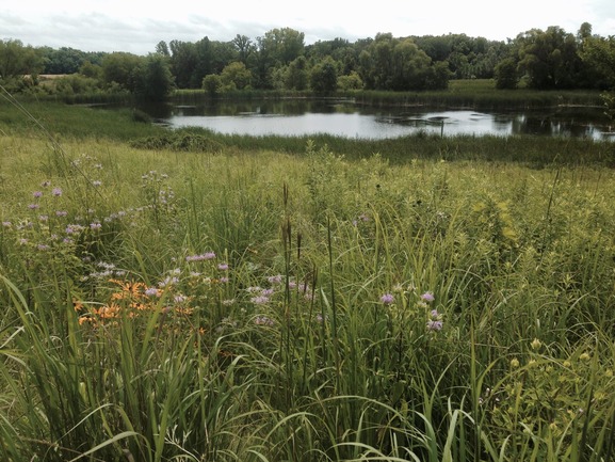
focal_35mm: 33
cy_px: 231
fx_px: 586
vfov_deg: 43.0
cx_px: 308
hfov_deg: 55.3
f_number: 2.4
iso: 50
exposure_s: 1/1063
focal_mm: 4.12
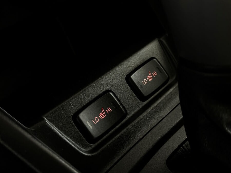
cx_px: 116
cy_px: 86
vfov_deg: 30.3
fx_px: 320
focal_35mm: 48
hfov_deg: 39.7
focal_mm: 6.86
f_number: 1.78
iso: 250
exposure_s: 1/50
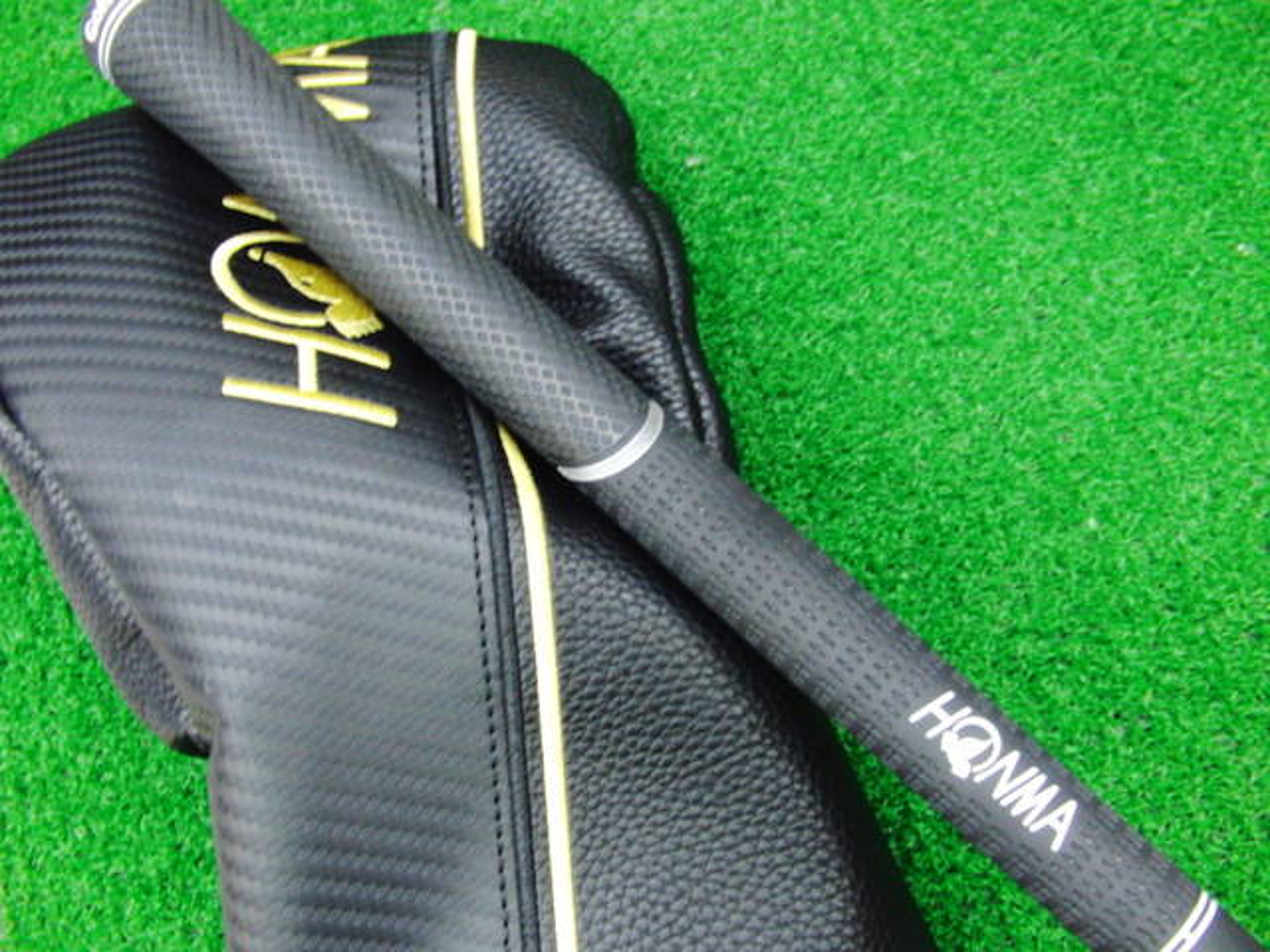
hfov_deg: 50.1
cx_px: 635
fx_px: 1357
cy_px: 476
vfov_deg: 38.7
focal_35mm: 37
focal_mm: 6.42
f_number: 3.6
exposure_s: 1/15
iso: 400
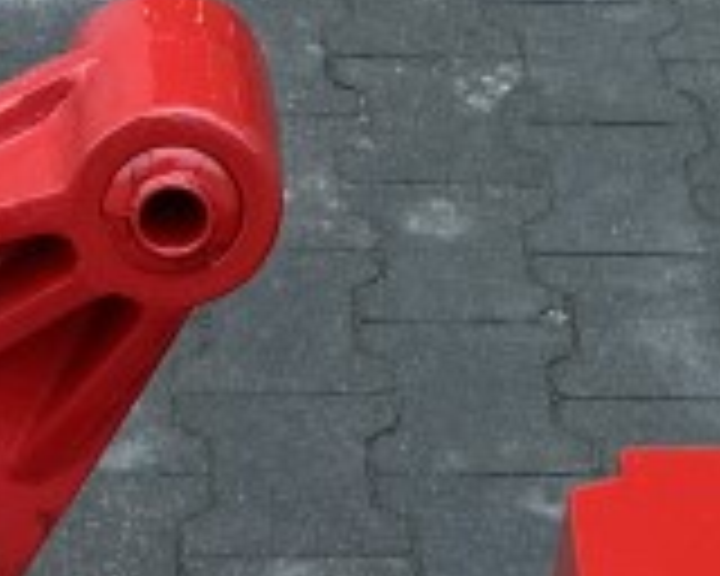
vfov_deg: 8.9
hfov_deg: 11.9
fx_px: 3452
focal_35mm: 162
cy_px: 1233
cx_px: 252
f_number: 1.8
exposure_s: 1/121
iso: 100
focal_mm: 4.25
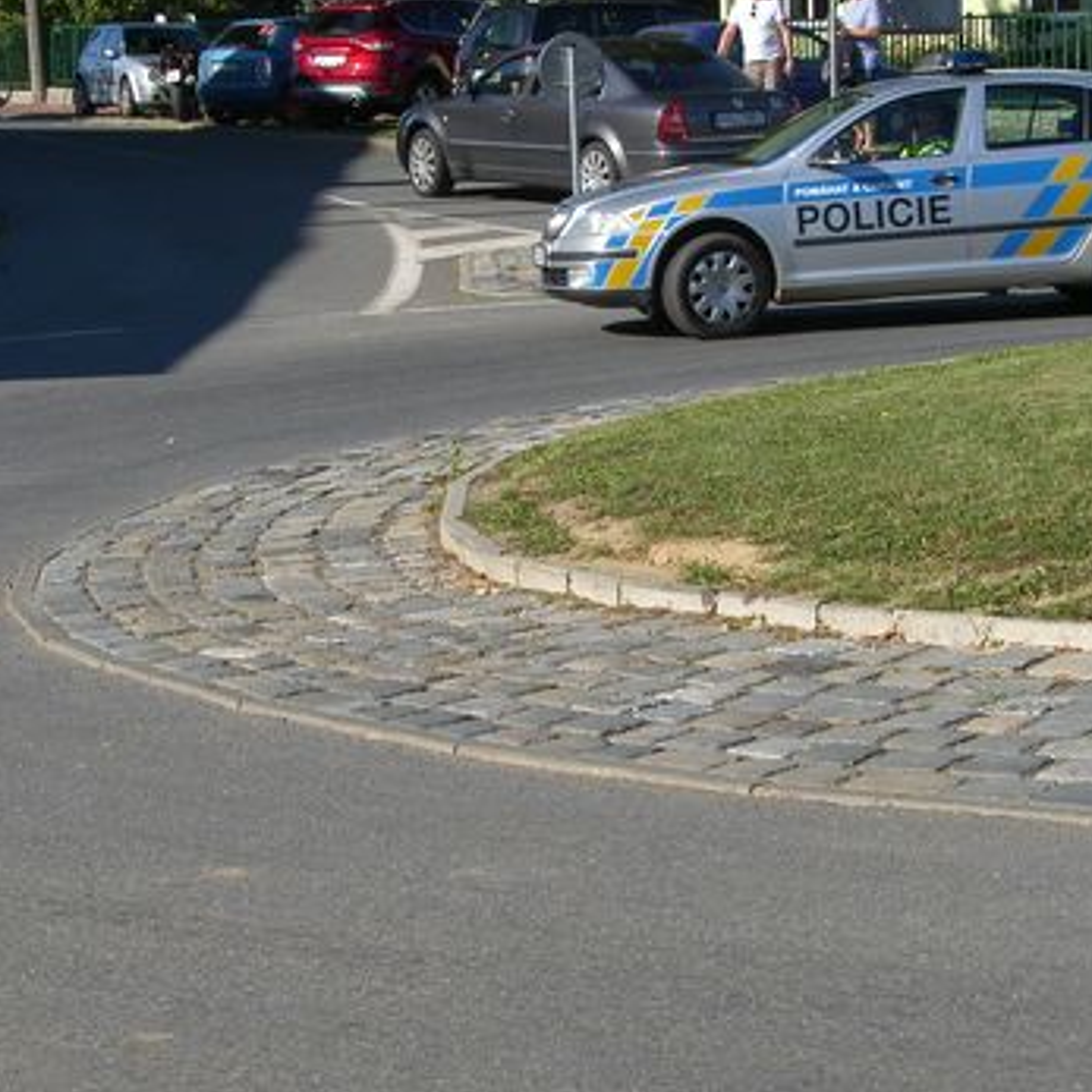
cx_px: 551
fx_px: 3783
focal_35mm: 106
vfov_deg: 16.4
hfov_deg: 16.4
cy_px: 466
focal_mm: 16.7
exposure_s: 1/400
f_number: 5.6
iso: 50
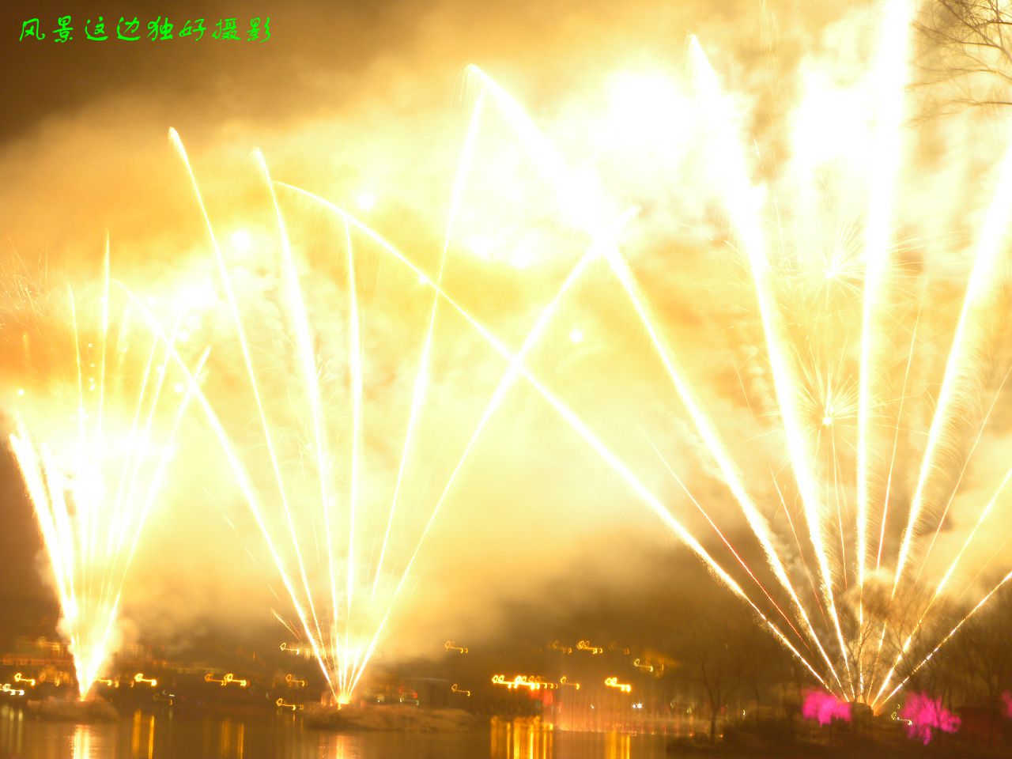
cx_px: 506
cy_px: 380
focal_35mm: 85
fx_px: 2485
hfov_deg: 23.0
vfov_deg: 17.4
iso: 64
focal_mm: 15.1
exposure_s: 4
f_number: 8
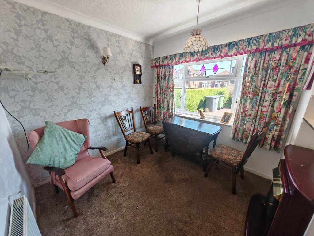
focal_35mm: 13
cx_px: 157
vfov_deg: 89.9
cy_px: 118
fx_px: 118
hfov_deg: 106.2
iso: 80
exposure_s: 1/50
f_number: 2
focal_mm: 1.82
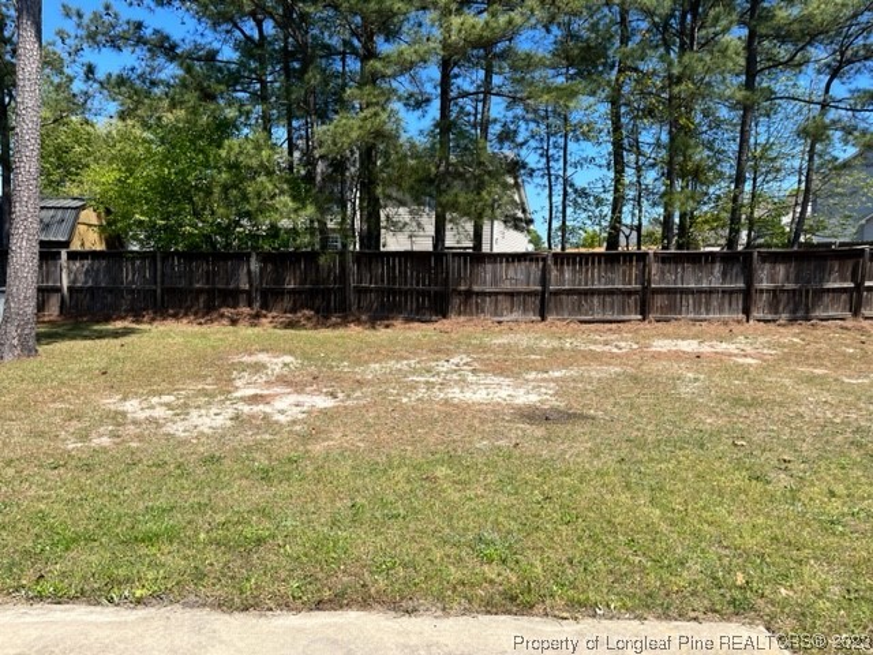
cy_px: 328
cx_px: 436
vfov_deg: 53.1
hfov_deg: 67.3
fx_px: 656
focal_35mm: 26
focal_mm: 5.1
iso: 50
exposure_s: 1/2358
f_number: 1.6
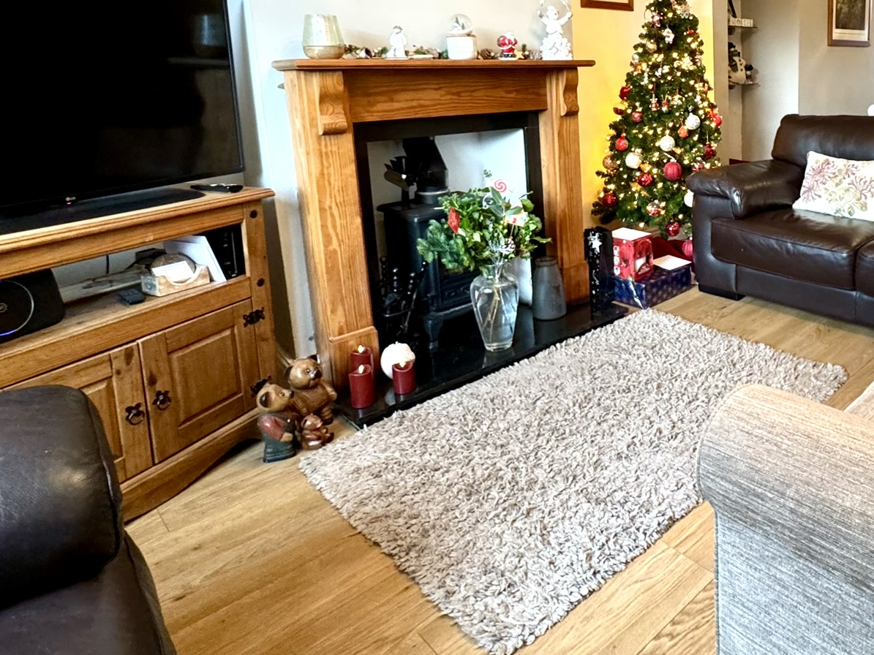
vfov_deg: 54.5
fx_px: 606
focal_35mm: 24
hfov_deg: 65.8
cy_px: 175
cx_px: 687
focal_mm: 2.22
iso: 400
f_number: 2.2
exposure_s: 1/50
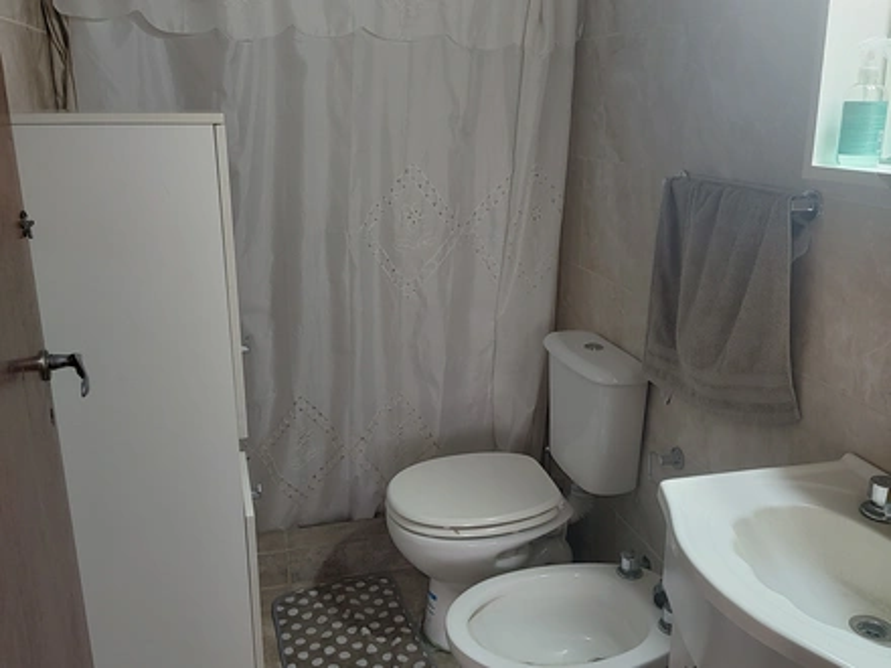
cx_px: 446
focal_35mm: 23
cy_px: 334
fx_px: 592
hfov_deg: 73.9
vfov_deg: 58.9
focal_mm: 5.56
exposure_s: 1/50
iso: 173
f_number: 1.8
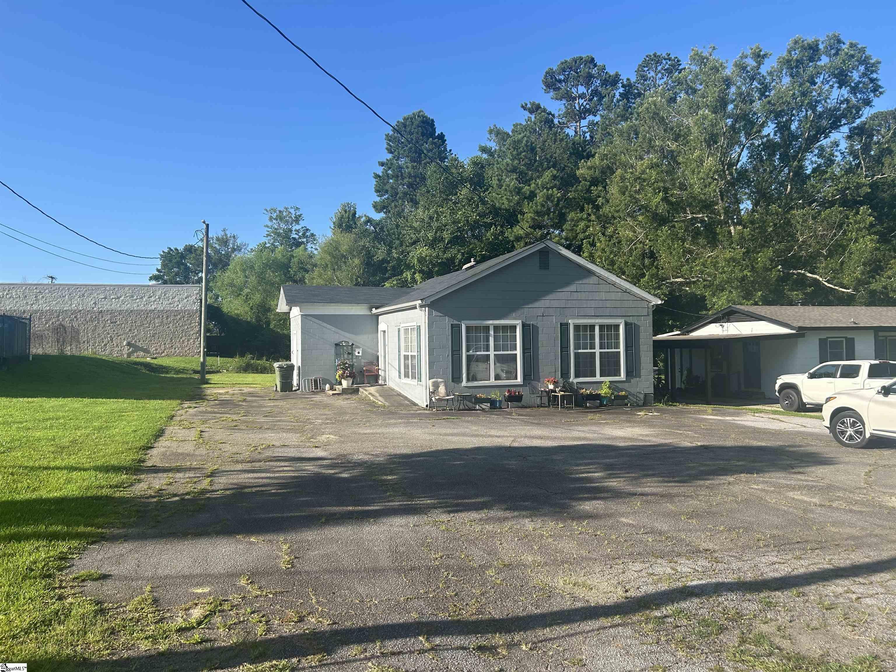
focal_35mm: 26
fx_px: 673
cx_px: 448
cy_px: 336
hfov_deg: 67.3
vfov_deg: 53.1
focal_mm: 5.7
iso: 50
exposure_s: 1/2123
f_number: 1.5
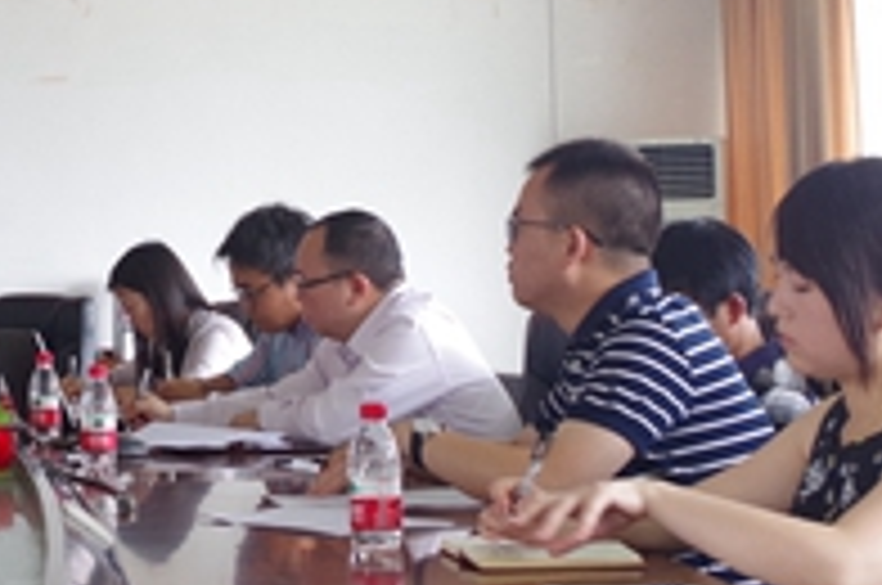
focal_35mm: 92
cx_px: -54
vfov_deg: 14.7
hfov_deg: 21.2
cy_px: 128
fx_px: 2250
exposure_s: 1/50
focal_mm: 24.38
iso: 800
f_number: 5.6
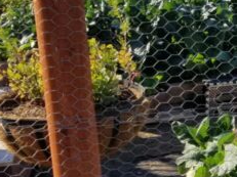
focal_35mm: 108
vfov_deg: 13.7
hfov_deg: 16.0
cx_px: 397
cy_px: 104
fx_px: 739
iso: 50
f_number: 1.7
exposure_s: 1/2144
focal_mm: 4.25
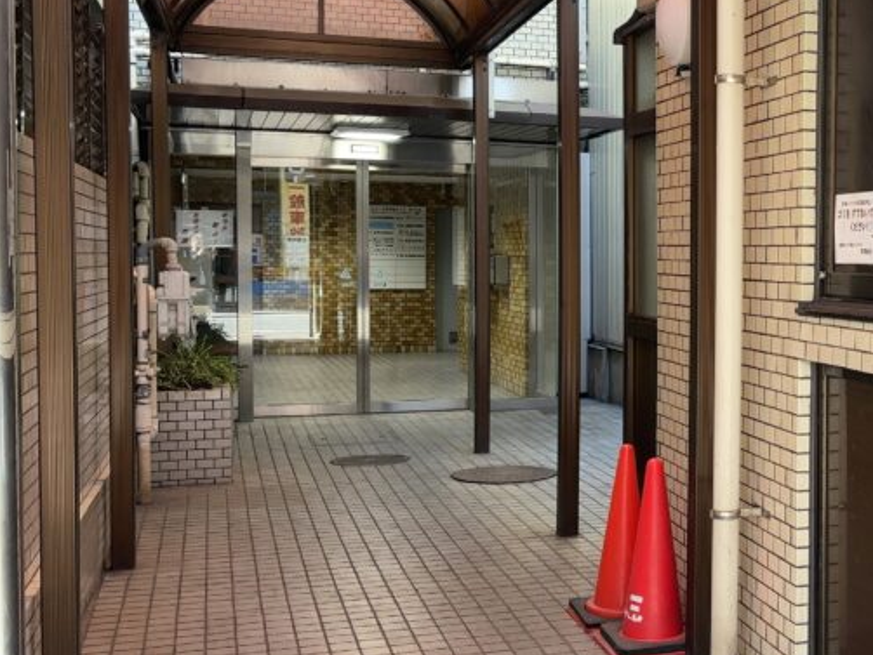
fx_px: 1337
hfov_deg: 34.1
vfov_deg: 27.5
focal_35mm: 53
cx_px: 796
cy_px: 313
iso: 80
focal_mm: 5.96
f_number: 1.6
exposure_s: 1/121
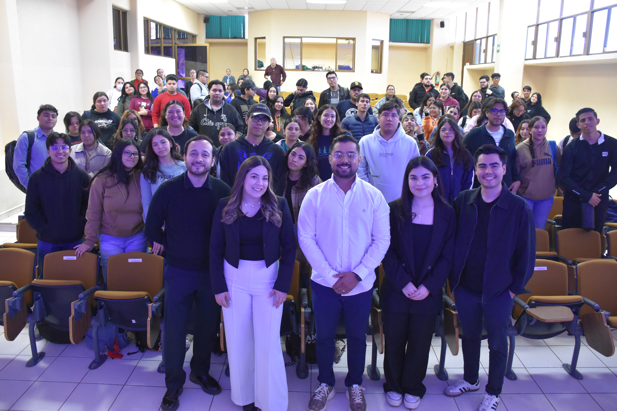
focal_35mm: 28
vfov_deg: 46.4
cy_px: 198
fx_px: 480
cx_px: 309
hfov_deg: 65.5
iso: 3200
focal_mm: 18
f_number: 4
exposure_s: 1/60
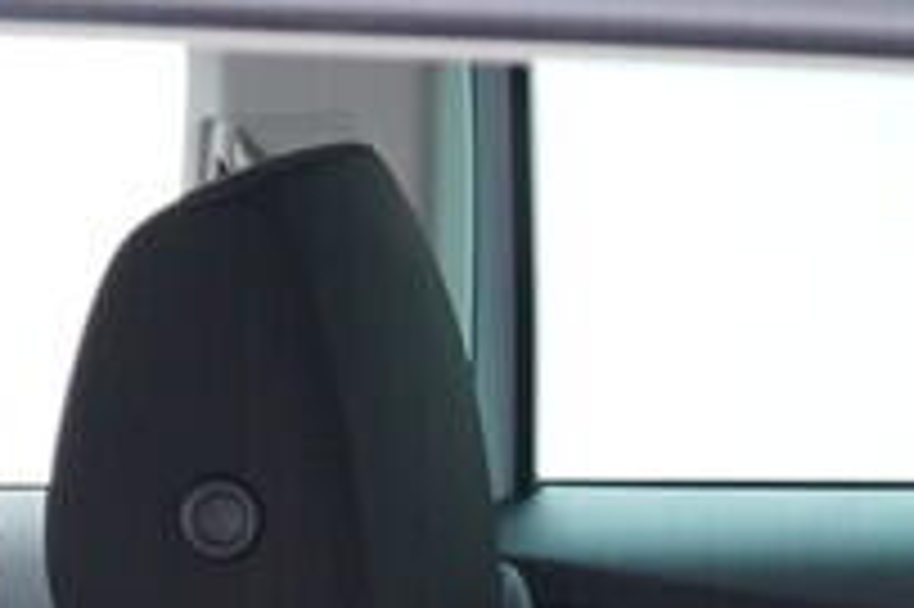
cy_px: 1502
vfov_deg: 7.1
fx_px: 4617
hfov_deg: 11.3
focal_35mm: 182
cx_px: 158
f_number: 2.8
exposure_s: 1/40
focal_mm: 24
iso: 250
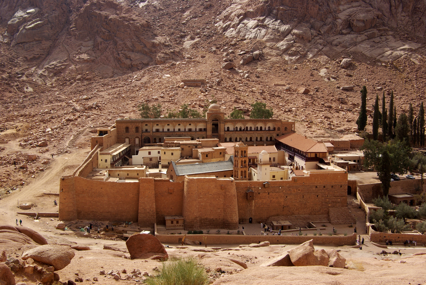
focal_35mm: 39
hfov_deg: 49.5
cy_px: 142
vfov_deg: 34.3
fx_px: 462
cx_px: 213
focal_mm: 26
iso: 100
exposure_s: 1/90
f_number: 13
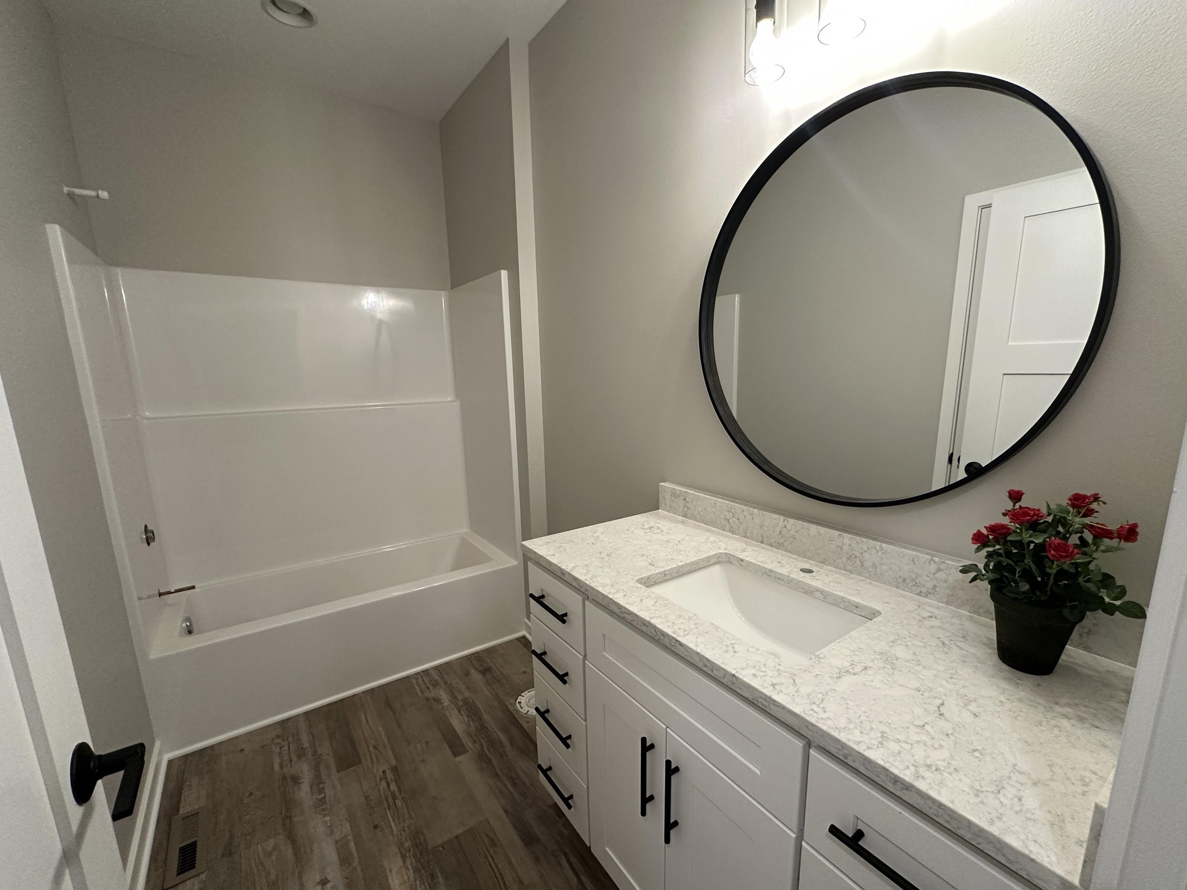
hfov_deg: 98.1
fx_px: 514
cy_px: 465
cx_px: 614
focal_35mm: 15
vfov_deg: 81.7
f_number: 2.2
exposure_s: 1/120
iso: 250
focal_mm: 2.22
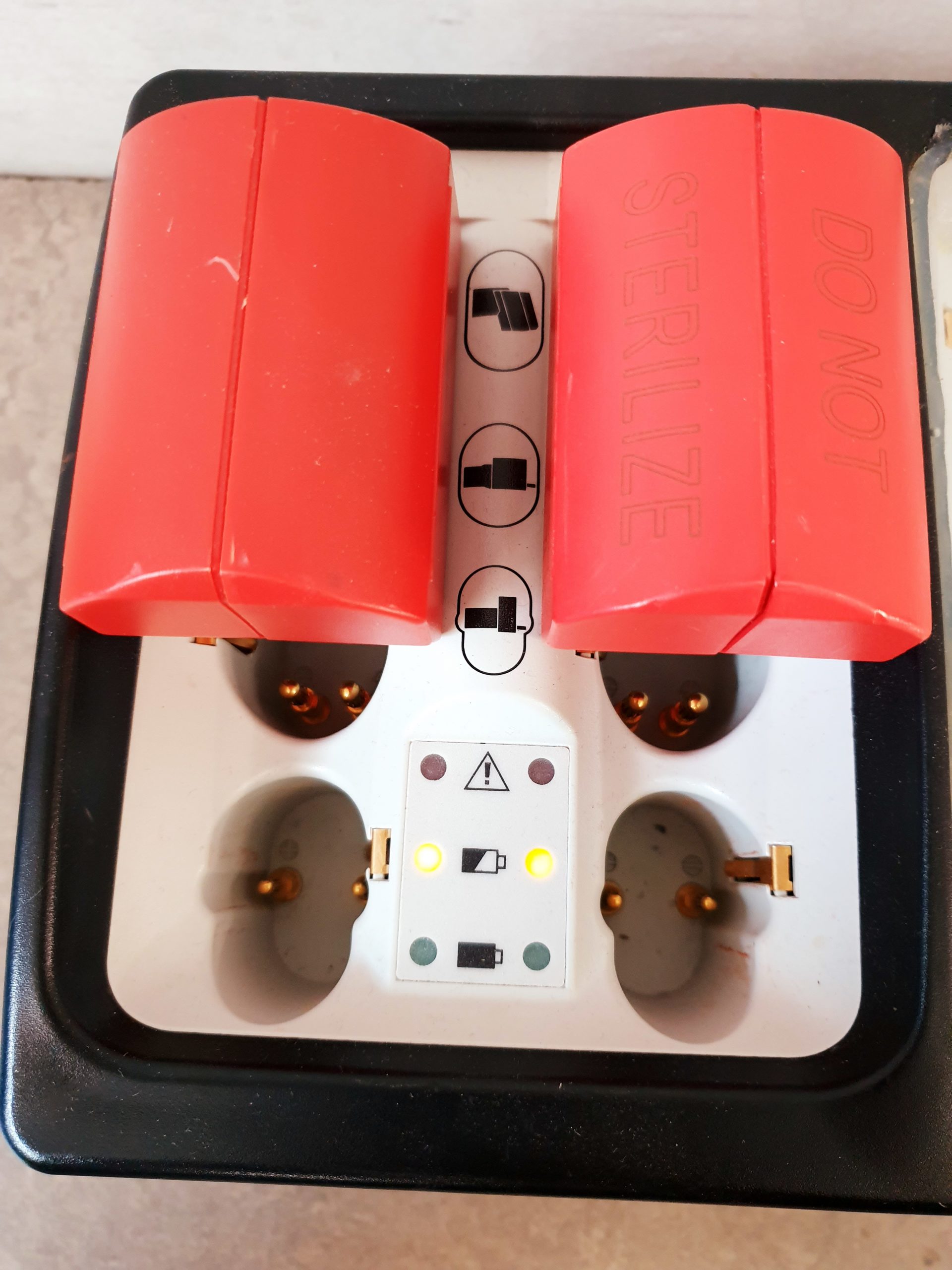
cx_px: 476
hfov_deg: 53.1
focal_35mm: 26
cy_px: 635
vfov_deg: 67.3
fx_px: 953
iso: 250
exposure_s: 1/50
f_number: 1.5
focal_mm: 4.3
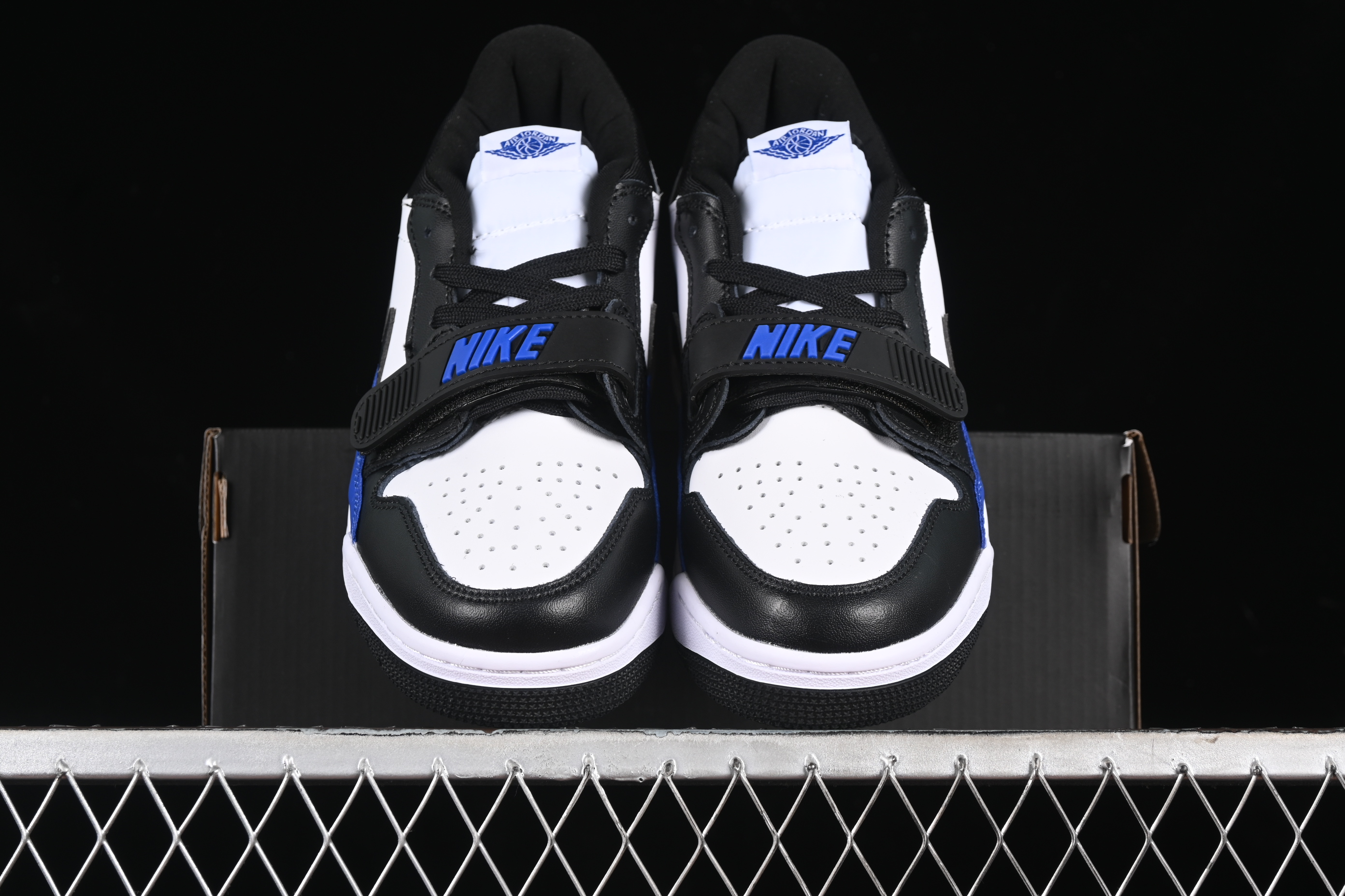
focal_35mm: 75
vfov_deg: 18.2
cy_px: 448
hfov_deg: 27.0
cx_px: 672
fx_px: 2802
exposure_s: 1/80
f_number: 7.1
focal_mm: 50
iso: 160
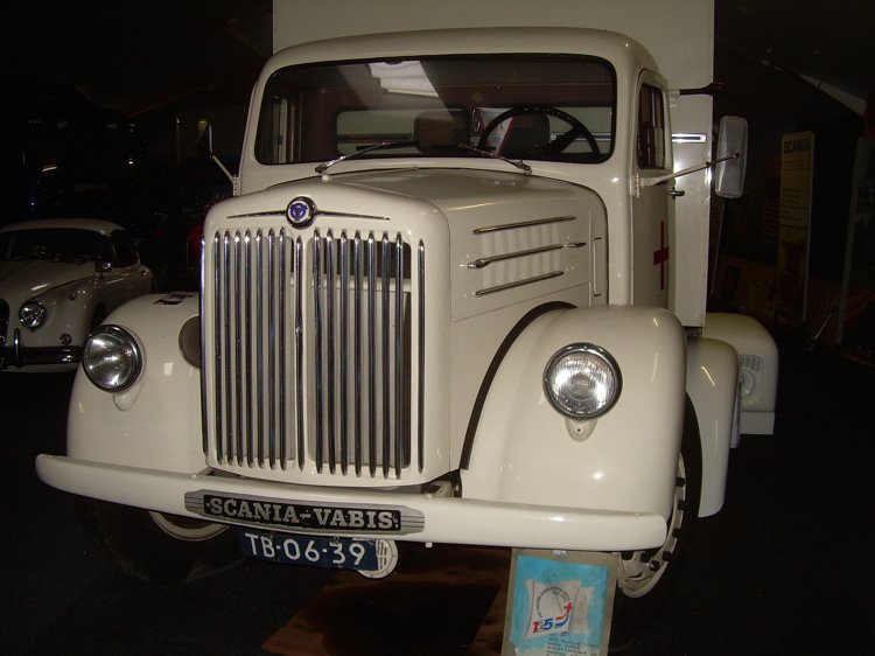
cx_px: 438
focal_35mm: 38
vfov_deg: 37.7
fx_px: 960
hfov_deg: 49.0
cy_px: 328
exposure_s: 1/60
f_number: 2.8
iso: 84
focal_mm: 6.3
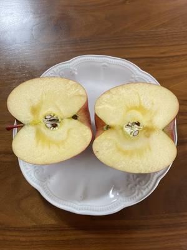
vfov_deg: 67.3
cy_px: 125
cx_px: 94
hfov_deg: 53.1
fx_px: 187
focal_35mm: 26
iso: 100
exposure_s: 1/50
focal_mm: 4.2
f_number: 1.6
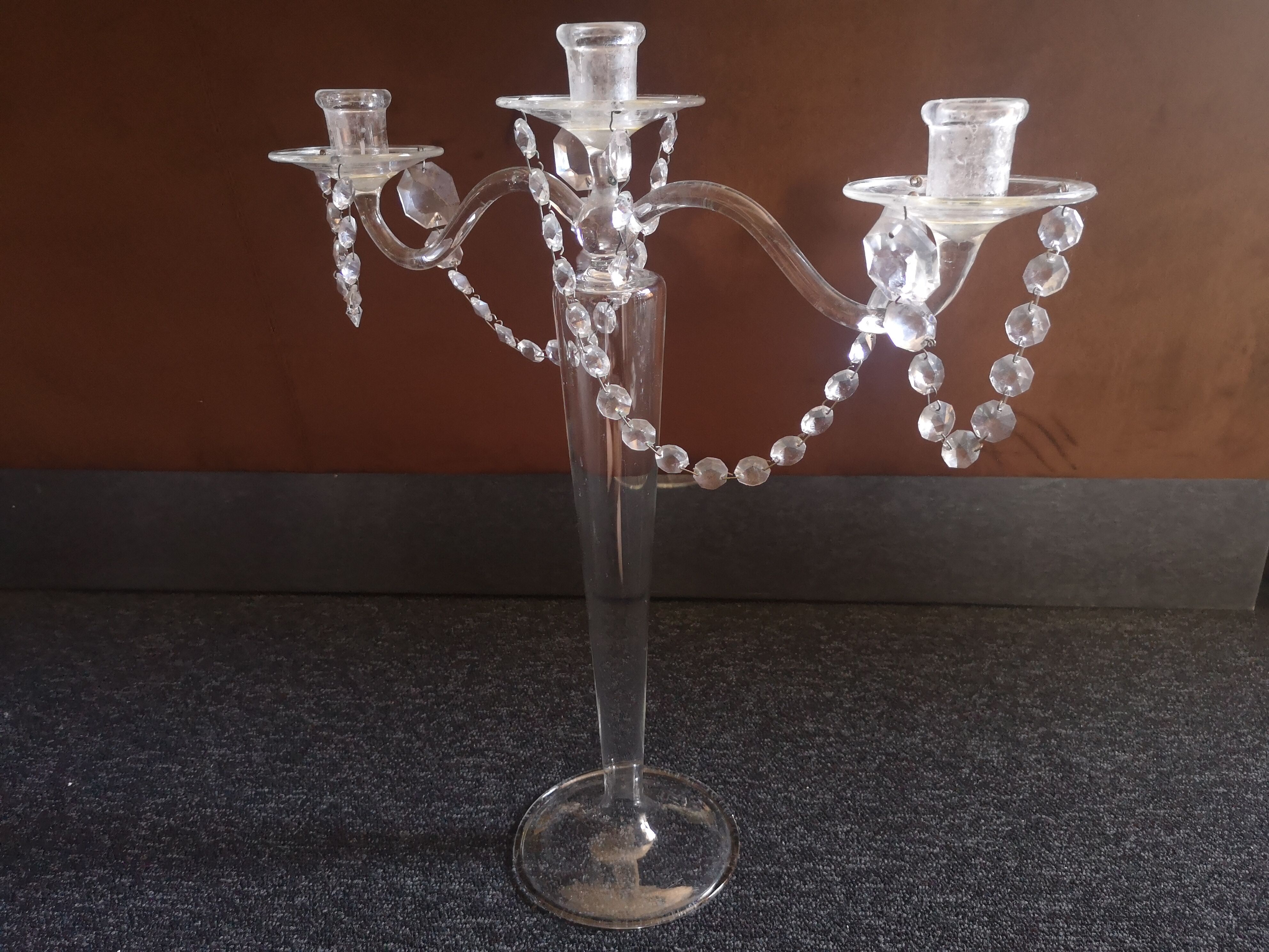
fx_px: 990
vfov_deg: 51.4
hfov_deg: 65.3
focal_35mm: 27
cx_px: 634
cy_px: 476
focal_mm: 3.95
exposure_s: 1/33.3
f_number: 1.8
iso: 400
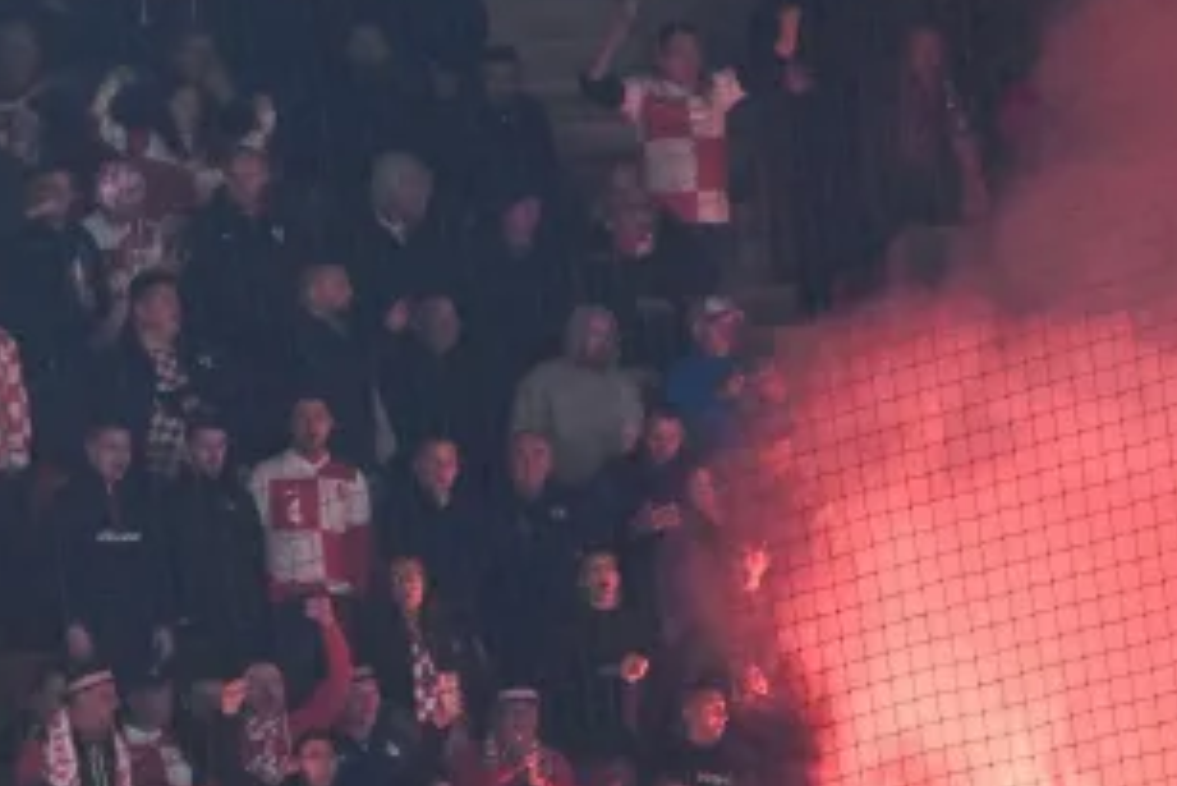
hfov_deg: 2.1
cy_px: 853
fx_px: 32381
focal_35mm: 990
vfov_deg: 1.4
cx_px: 360
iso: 4000
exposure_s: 1/2500
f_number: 4
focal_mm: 400
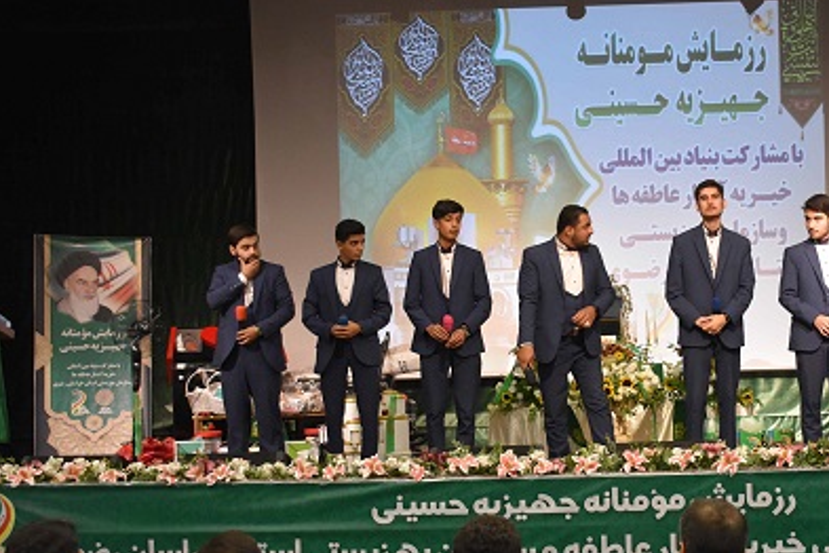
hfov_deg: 35.9
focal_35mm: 55
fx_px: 1266
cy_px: 319
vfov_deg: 24.6
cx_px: 546
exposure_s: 1/60
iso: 2000
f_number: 4
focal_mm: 24
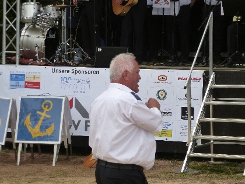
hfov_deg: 12.7
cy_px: 92
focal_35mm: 155
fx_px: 1097
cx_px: 122
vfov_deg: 9.6
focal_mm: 27.7
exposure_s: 1/200
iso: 160
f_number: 5.3
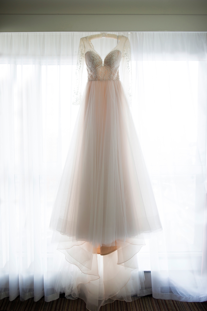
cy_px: 156
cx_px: 104
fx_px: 207
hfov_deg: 53.2
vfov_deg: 73.7
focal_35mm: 24
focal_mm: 24
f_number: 2
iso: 400
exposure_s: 1/100
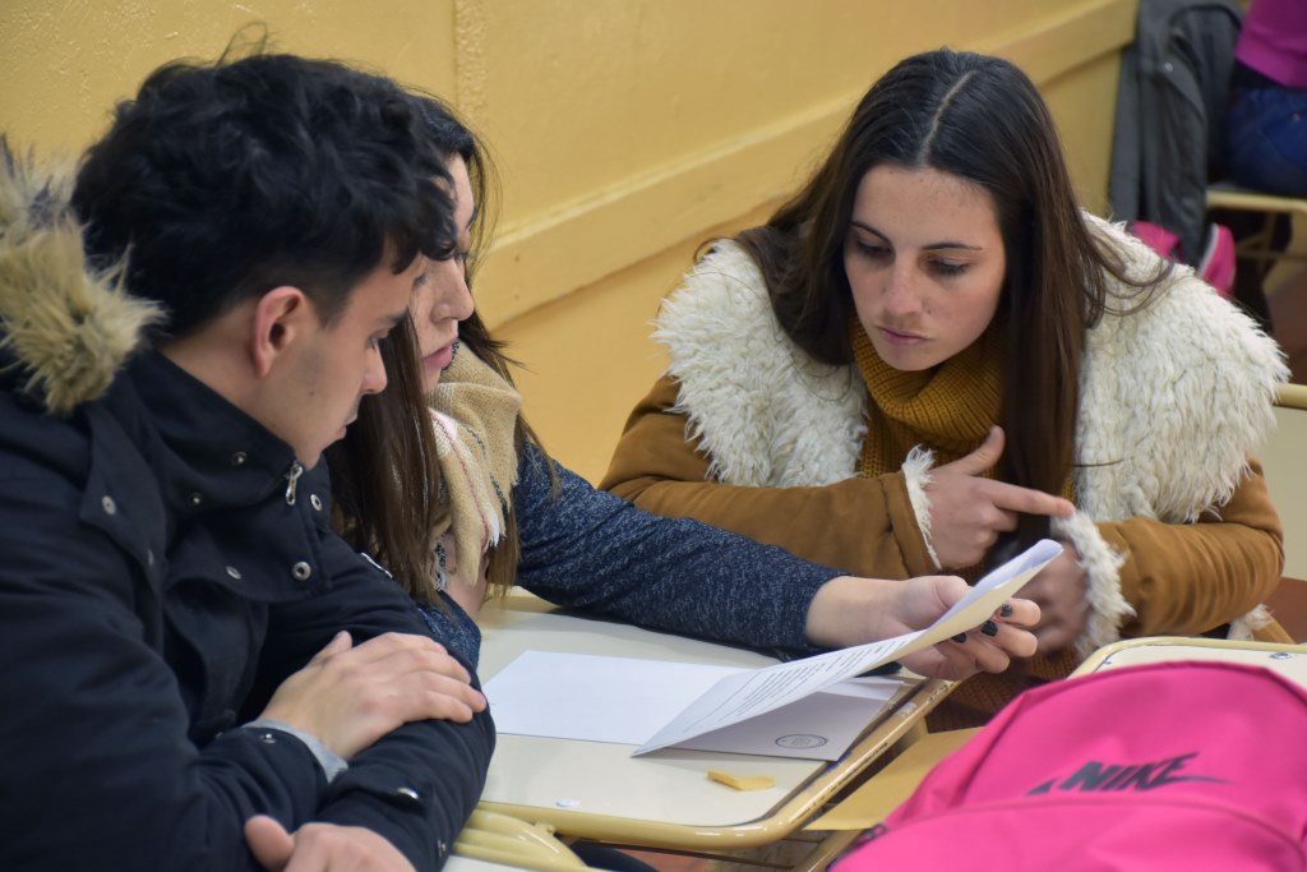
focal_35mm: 99
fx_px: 3595
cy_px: 436
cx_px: 654
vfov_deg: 13.8
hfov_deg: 20.6
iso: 800
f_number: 5
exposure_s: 1/25
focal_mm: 66
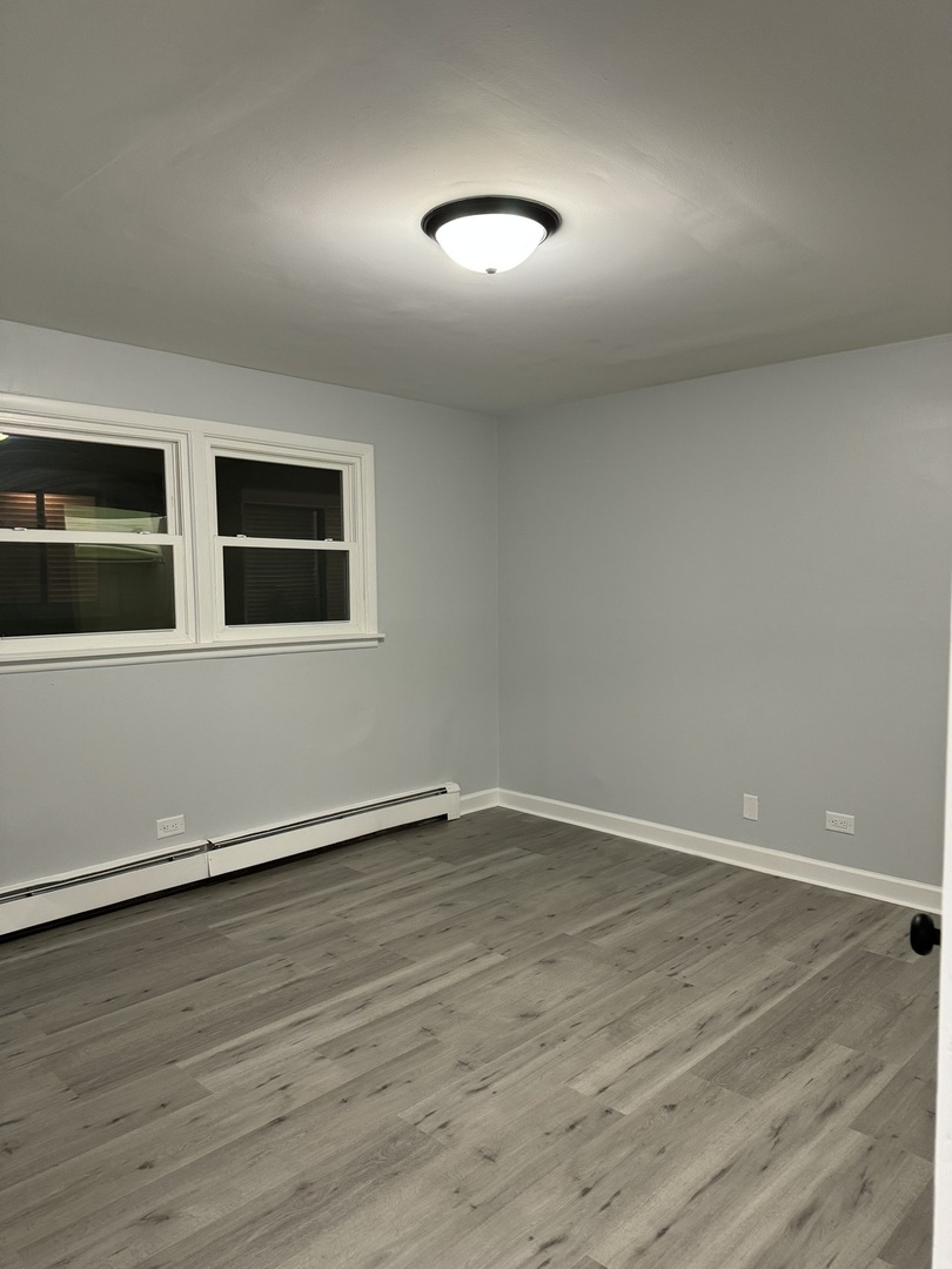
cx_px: 476
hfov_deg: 56.8
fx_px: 880
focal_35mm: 24
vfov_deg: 71.6
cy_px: 634
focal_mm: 6.76
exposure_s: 1/60
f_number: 1.78
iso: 250
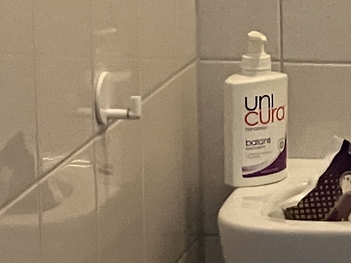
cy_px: 89
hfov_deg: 10.7
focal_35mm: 171
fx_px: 1734
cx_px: 672
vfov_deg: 8.7
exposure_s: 1/25
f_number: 1.8
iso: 320
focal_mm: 3.99
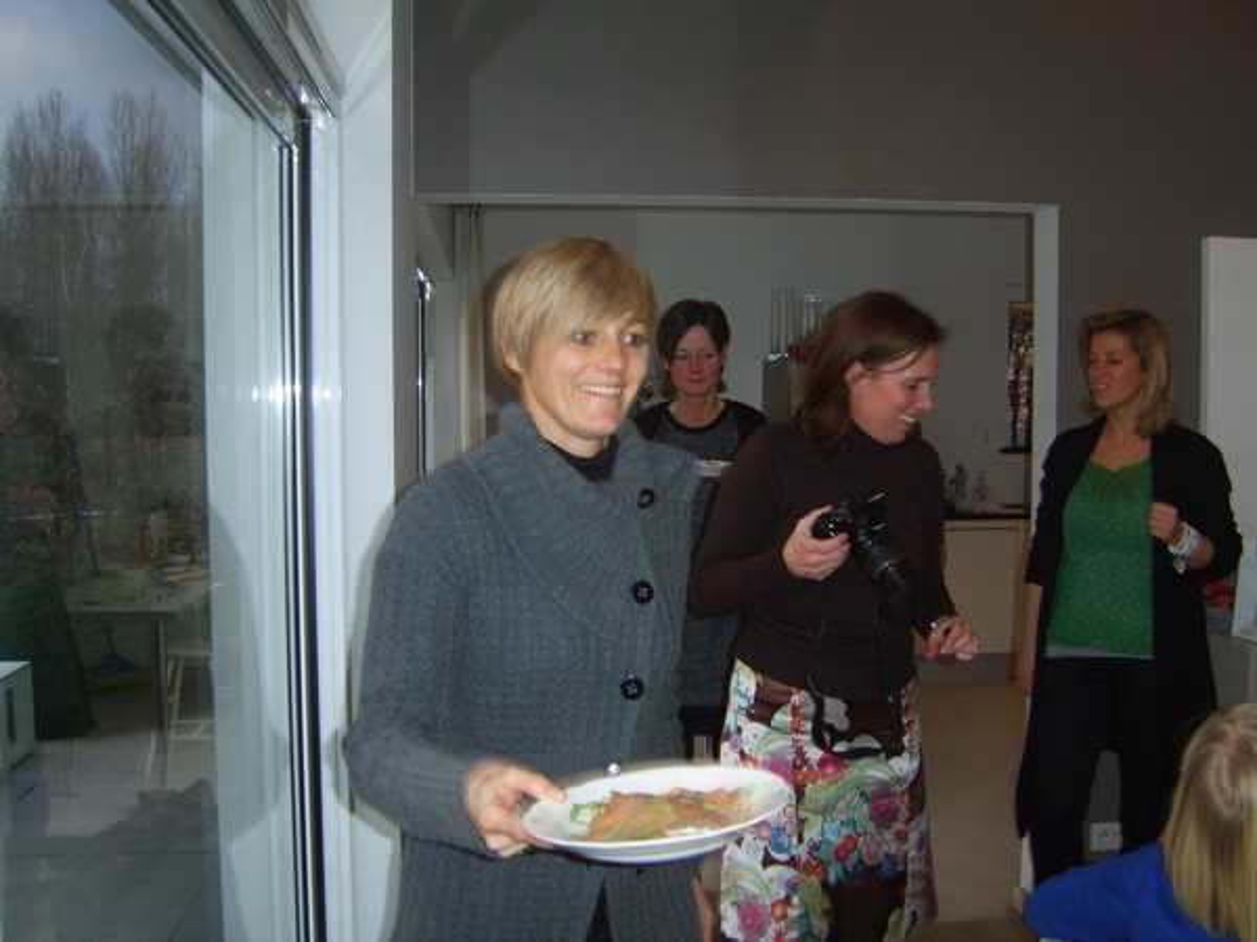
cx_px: 628
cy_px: 471
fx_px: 1380
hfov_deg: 49.0
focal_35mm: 38
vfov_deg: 37.7
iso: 100
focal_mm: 7.8
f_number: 2.8
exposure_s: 1/30
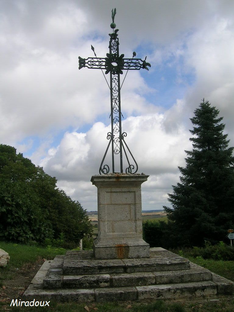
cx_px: 117
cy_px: 156
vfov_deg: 52.6
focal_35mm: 35
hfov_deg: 40.7
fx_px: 315
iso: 50
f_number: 4.8
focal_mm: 5.4
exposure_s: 1/541
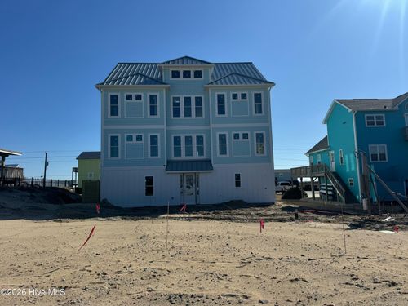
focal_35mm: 24
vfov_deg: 56.8
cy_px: 153
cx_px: 204
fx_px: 283
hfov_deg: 71.6
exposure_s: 1/9009
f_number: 1.78
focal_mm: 6.76
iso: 80
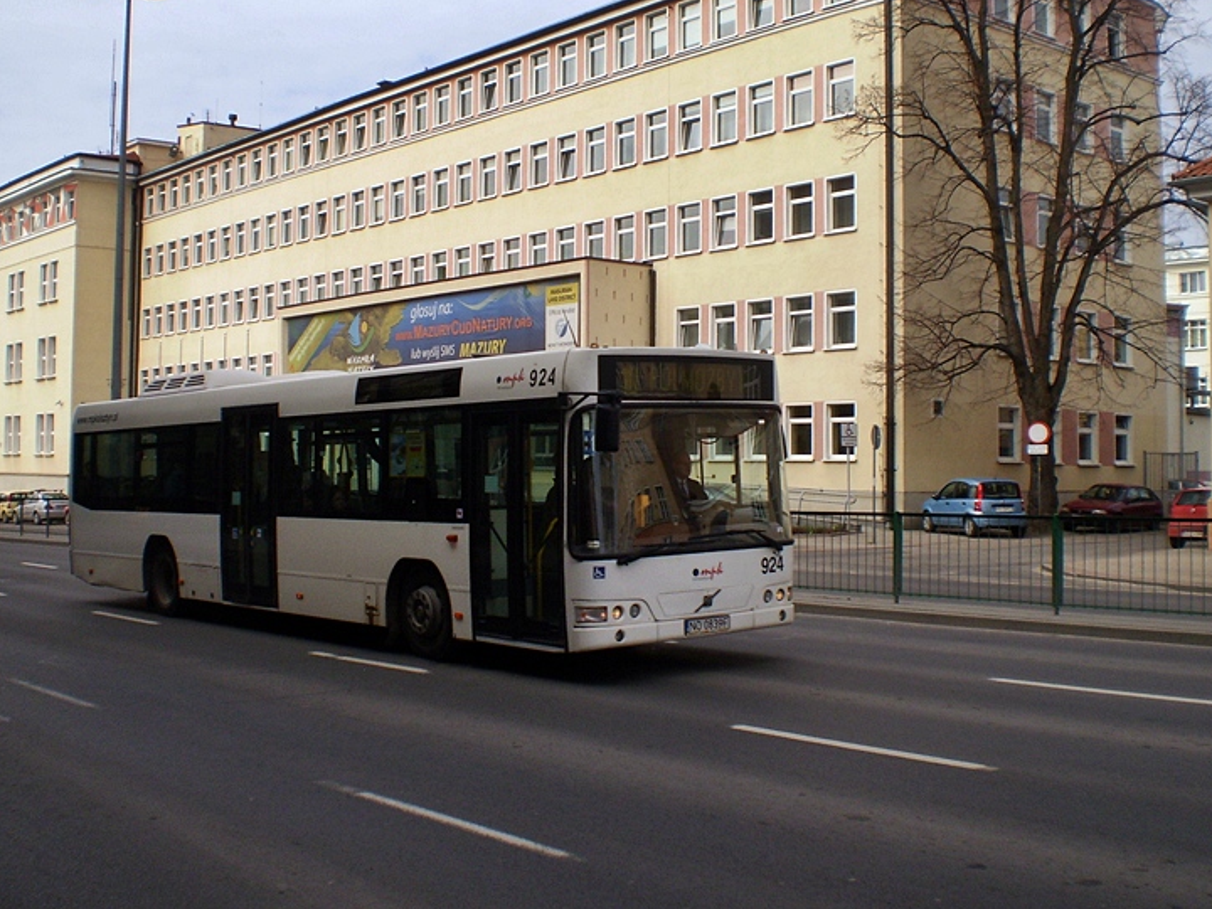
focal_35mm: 40
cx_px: 618
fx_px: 1401
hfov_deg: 46.8
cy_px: 411
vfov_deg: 35.9
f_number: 4.6
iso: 64
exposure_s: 1/800
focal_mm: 6.3
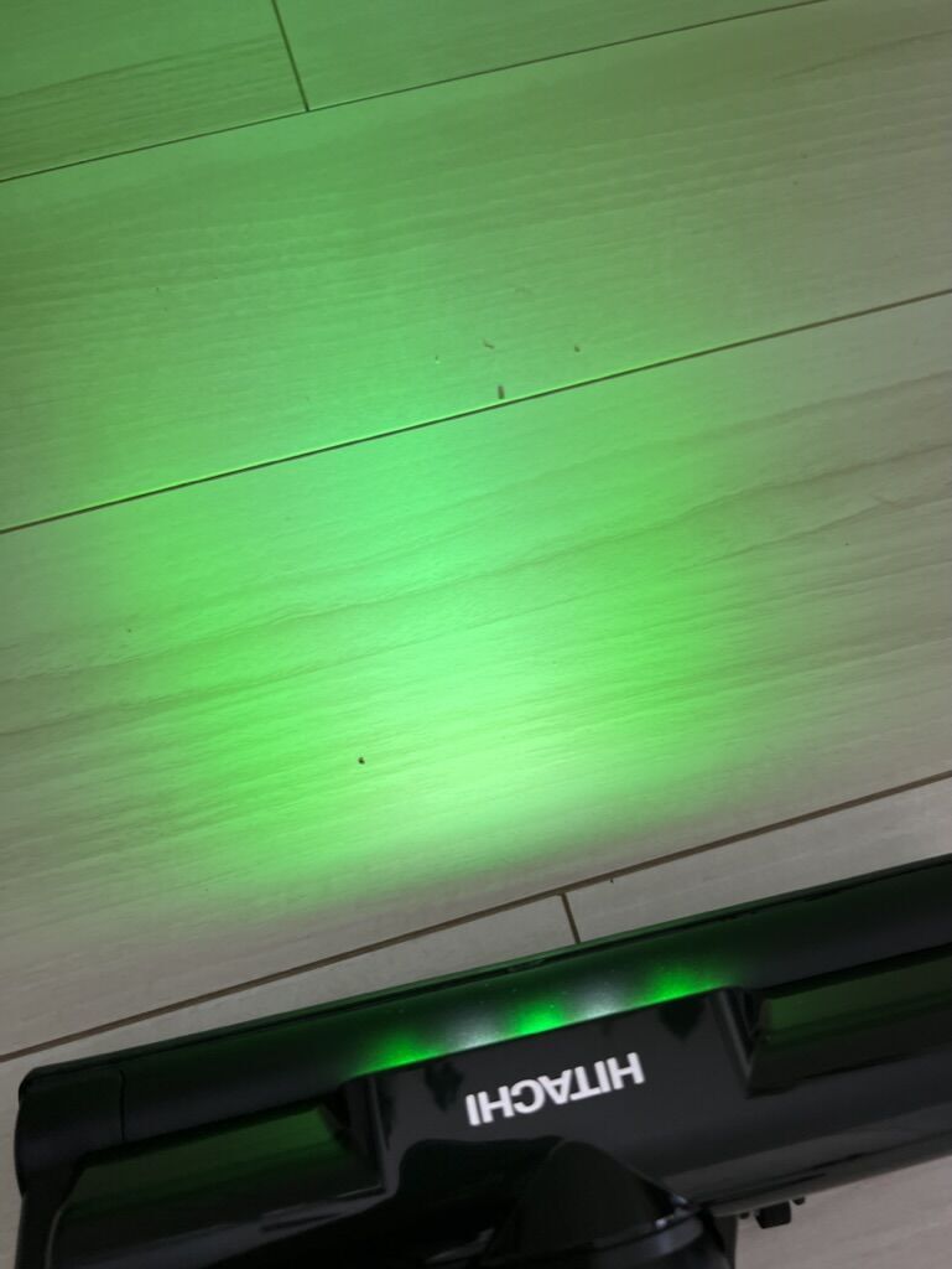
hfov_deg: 53.1
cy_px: 634
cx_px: 476
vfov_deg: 67.3
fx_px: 953
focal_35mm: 26
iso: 125
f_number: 1.5
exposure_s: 1/121
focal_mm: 5.7
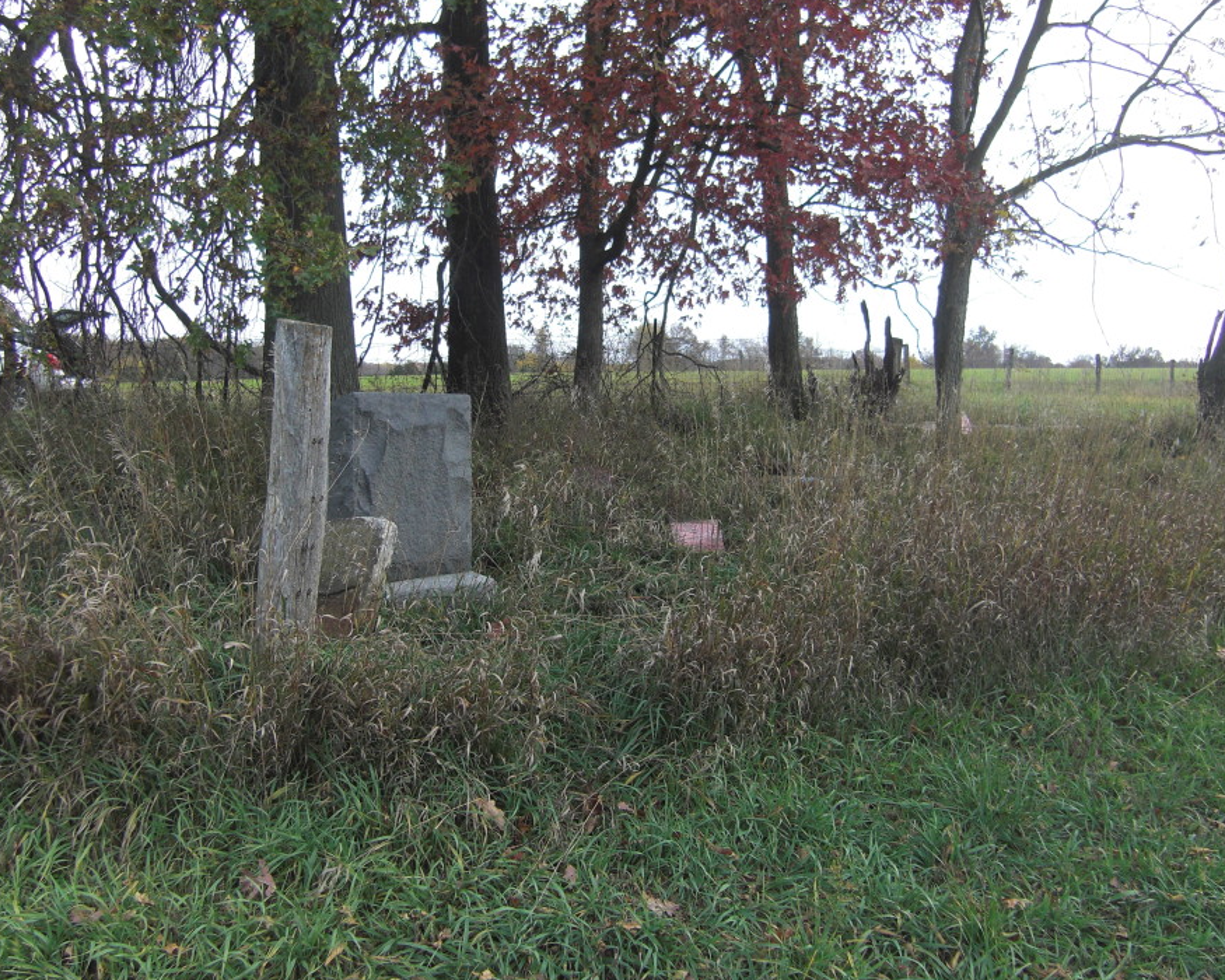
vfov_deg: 45.8
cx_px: 612
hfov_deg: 55.7
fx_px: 1160
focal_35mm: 32
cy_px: 451
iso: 50
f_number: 2.6
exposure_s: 1/125
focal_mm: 4.9
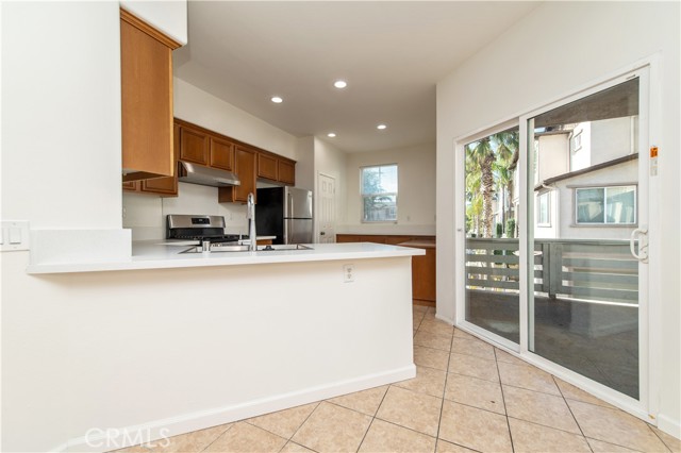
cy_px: 226
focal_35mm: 14
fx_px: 265
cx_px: 340
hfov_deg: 104.3
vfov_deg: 81.1
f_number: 5.6
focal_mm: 14
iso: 200
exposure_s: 1/125
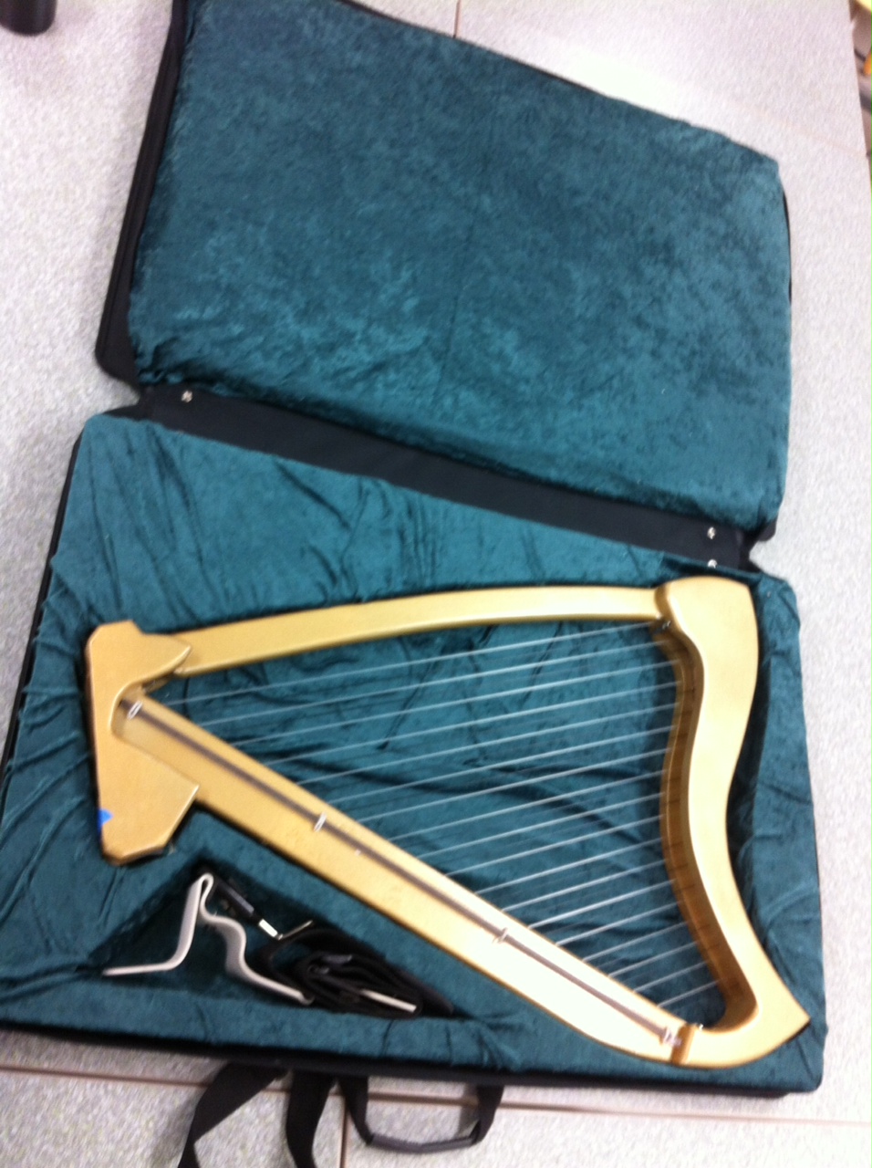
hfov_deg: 40.6
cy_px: 584
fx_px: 1179
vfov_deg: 52.7
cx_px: 436
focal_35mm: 35
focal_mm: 3.85
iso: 125
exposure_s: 1/15
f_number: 2.8
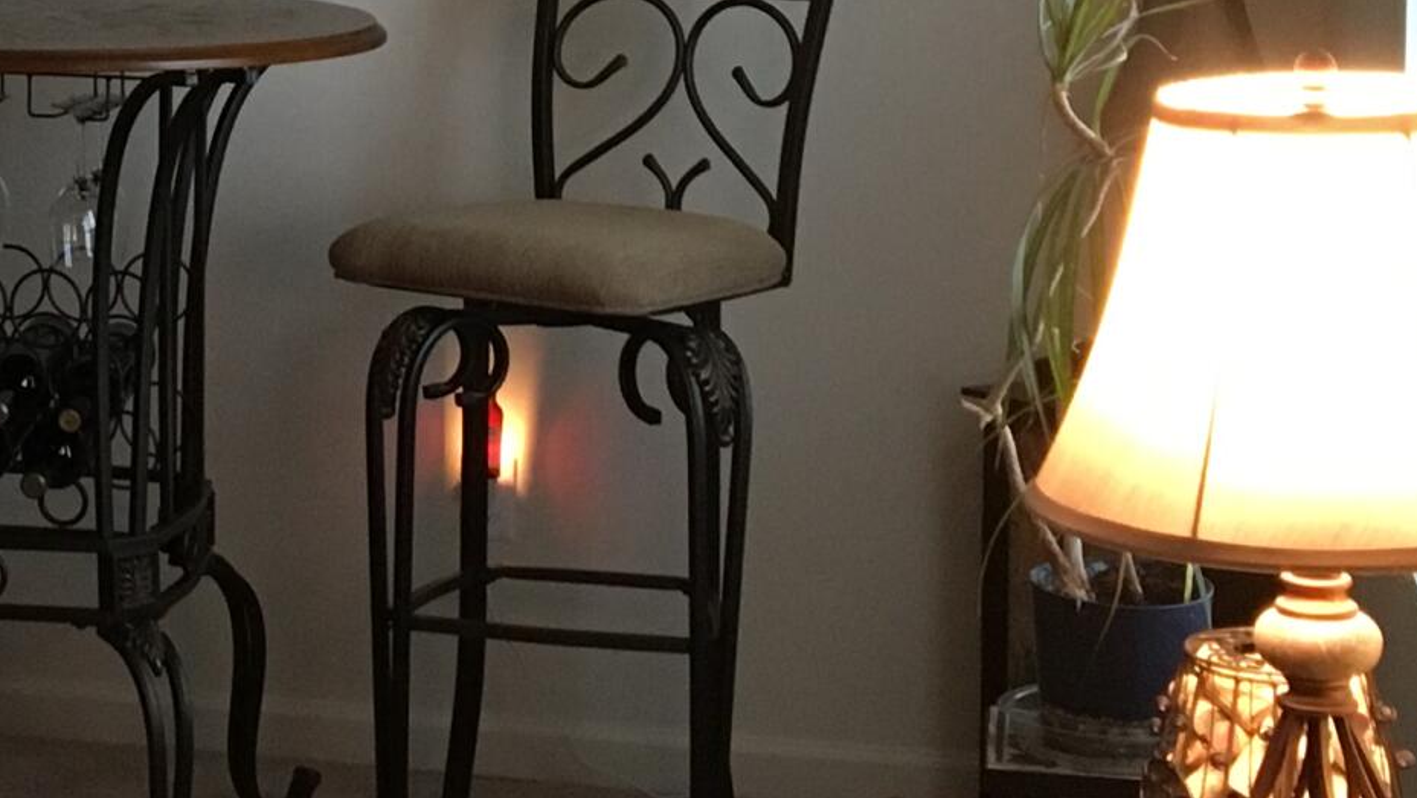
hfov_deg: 20.4
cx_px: 67
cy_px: -121
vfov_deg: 11.7
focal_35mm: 102
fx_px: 3833
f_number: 2.2
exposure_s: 1/30
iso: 125
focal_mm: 4.15
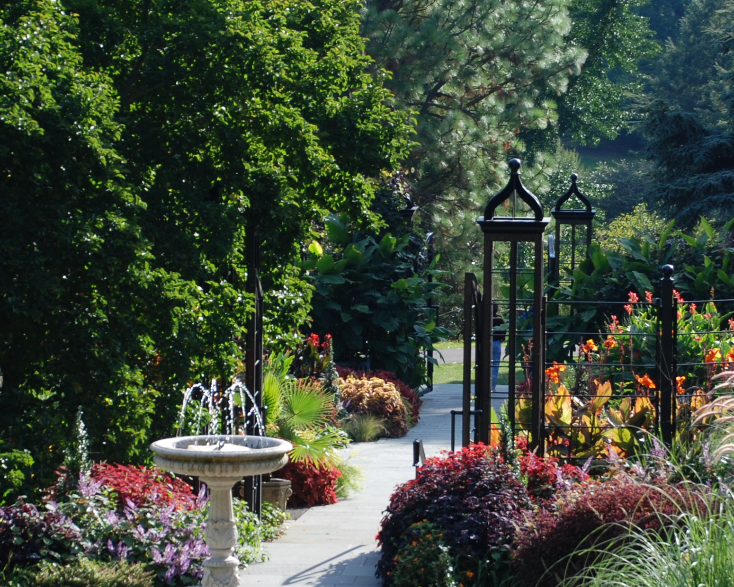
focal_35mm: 169
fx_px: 3671
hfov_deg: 11.4
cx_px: 413
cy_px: 278
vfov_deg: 9.1
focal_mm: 48
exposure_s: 1/160
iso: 125
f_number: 6.3
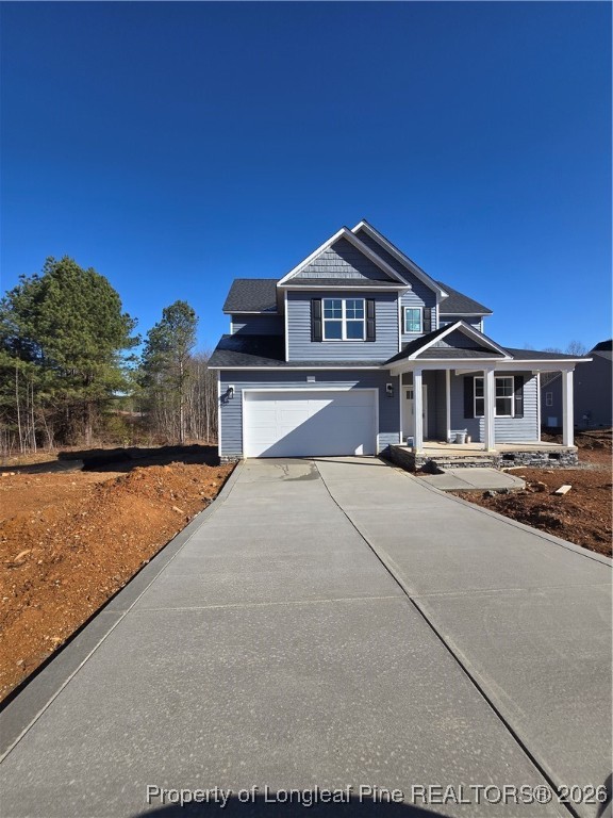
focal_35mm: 13
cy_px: 409
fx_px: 307
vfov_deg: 106.2
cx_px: 306
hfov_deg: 89.9
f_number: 2.2
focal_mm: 1.7
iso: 25
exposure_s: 1/1453
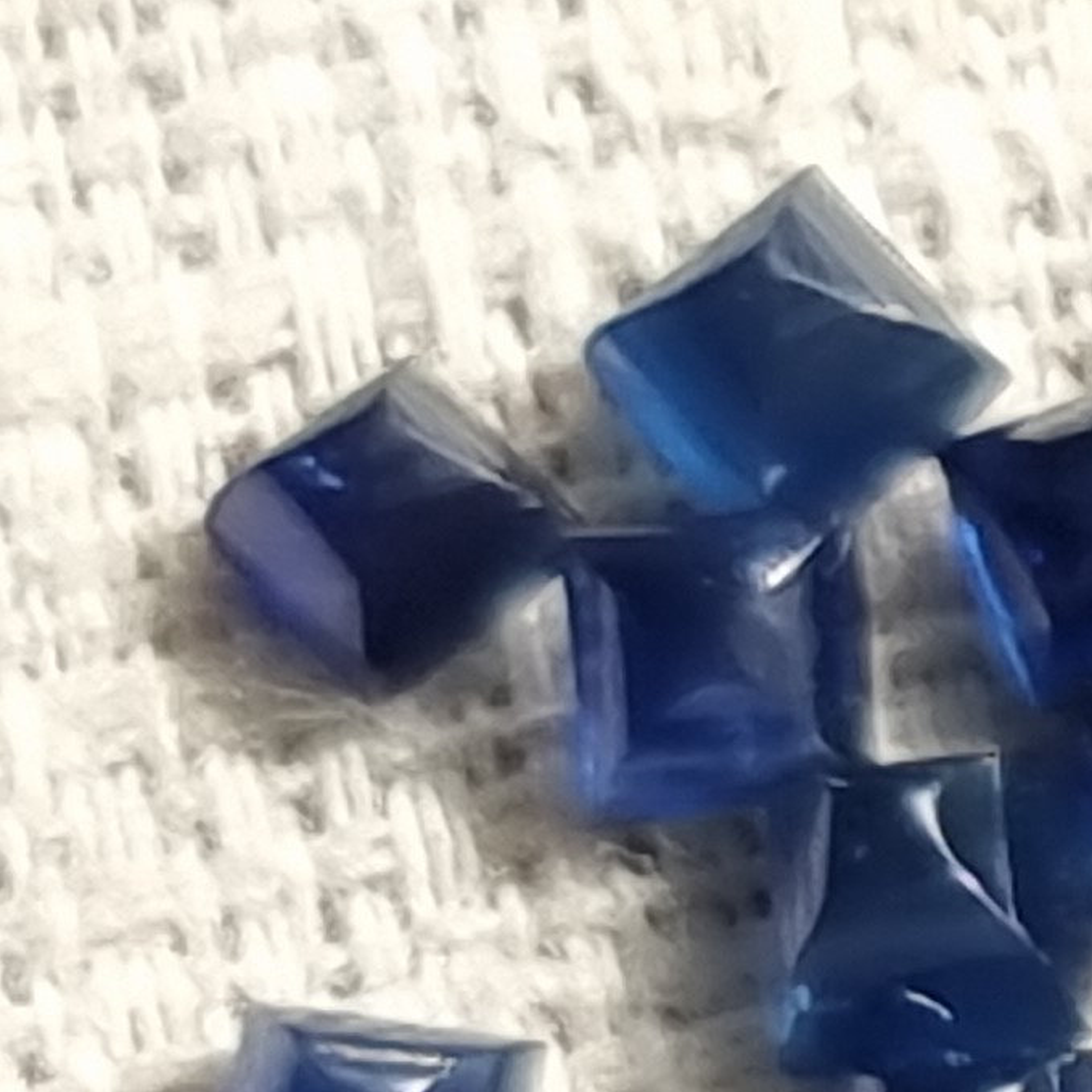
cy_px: 1369
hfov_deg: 10.5
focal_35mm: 125
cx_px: 3114
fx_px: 4461
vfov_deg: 13.5
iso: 80
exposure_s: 1/100
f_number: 1.8
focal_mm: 6.7
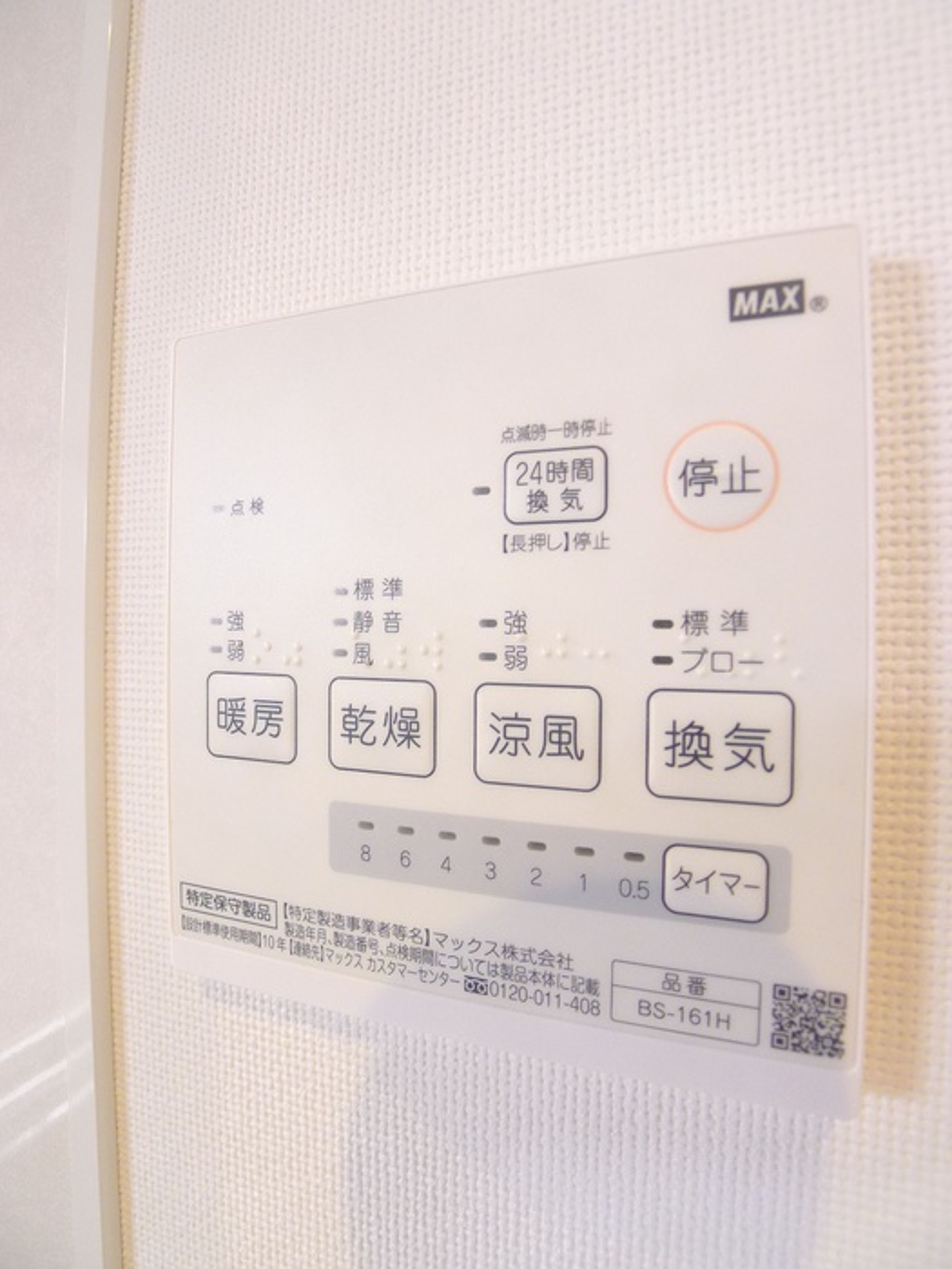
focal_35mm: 24
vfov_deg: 71.6
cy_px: 634
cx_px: 476
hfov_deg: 56.8
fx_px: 880
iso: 320
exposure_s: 1/60
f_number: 2
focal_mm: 5.1
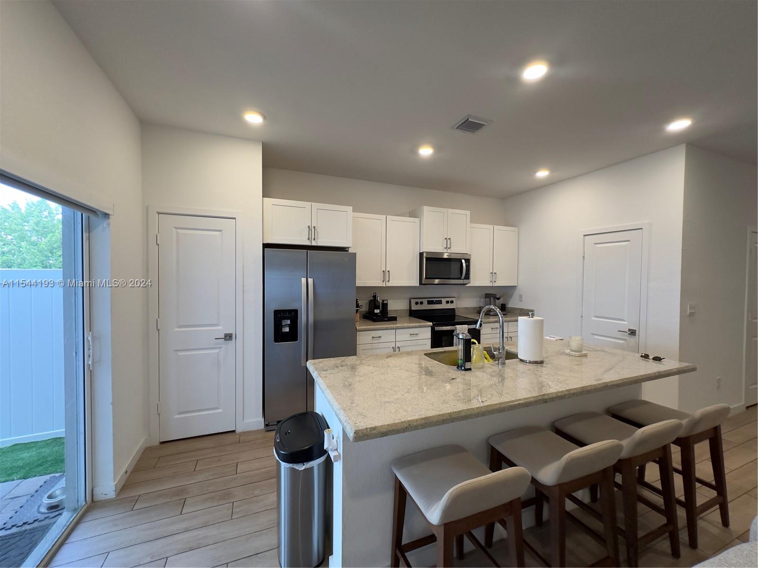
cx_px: 379
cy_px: 284
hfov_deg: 102.1
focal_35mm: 14
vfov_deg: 85.7
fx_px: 307
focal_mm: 2.22
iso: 200
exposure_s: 1/120
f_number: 2.2
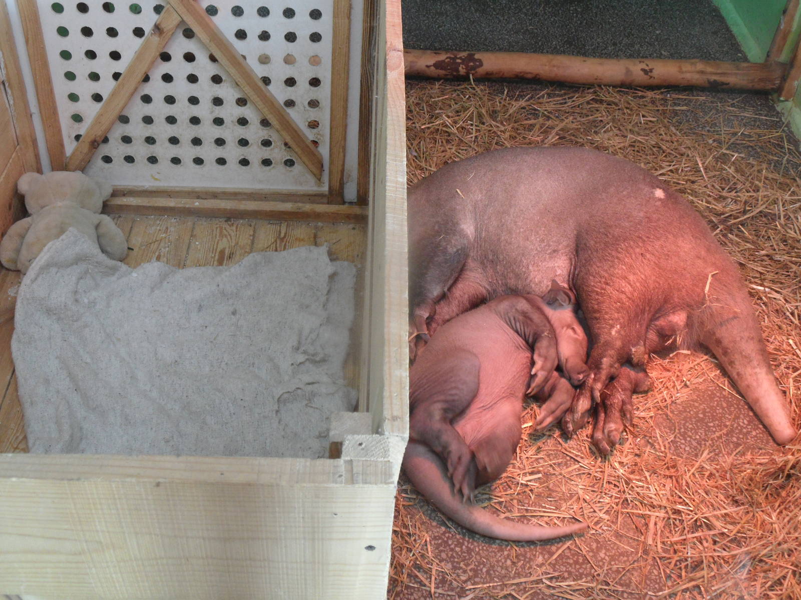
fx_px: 926
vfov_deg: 36.0
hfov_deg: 46.8
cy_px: 300
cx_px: 400
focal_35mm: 40
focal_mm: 6.5
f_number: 3.6
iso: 200
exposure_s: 1/10
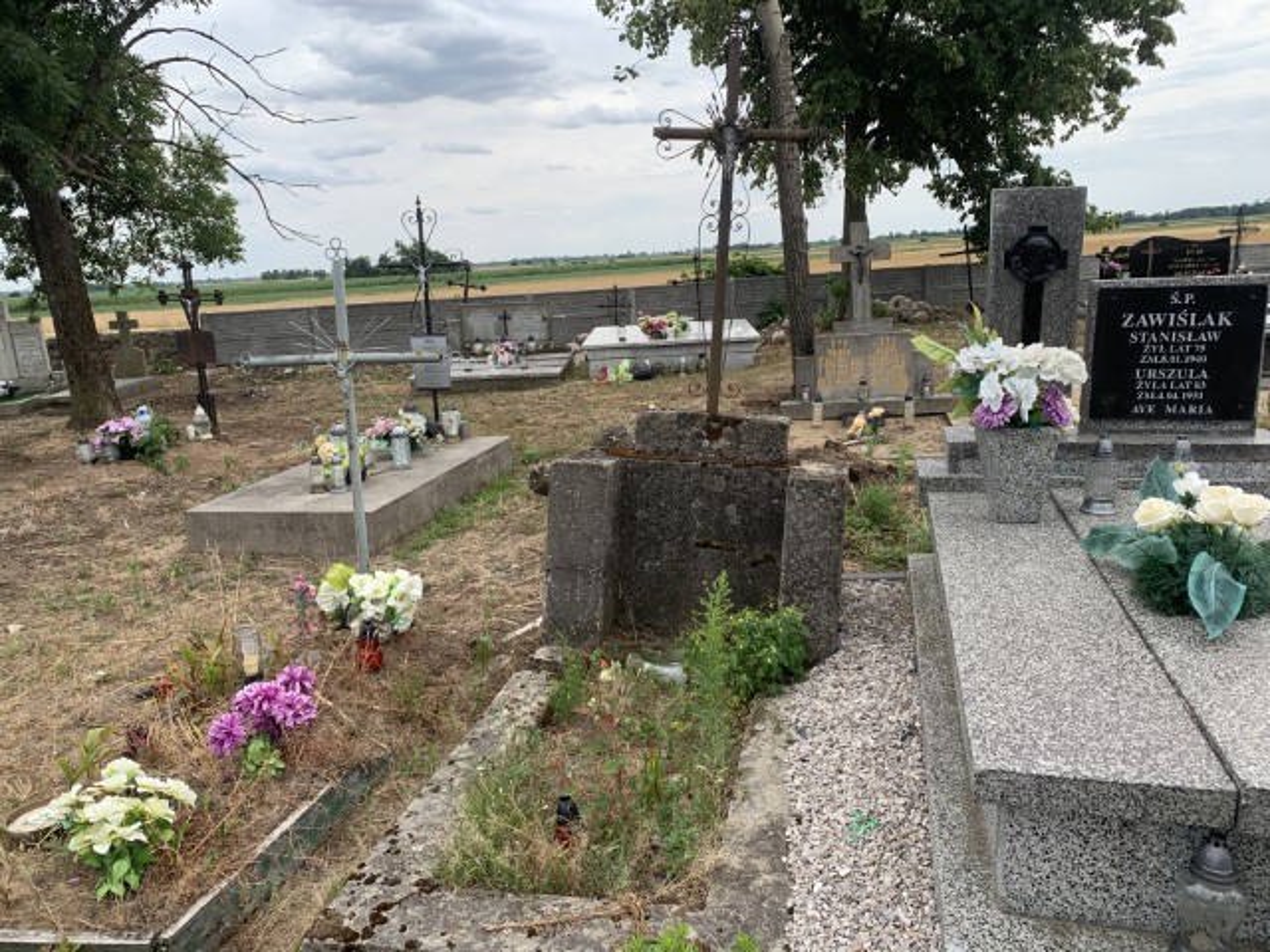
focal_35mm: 26
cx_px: 635
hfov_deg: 67.3
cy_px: 476
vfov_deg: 53.1
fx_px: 954
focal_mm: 4.25
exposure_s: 1/1689
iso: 25
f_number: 1.8
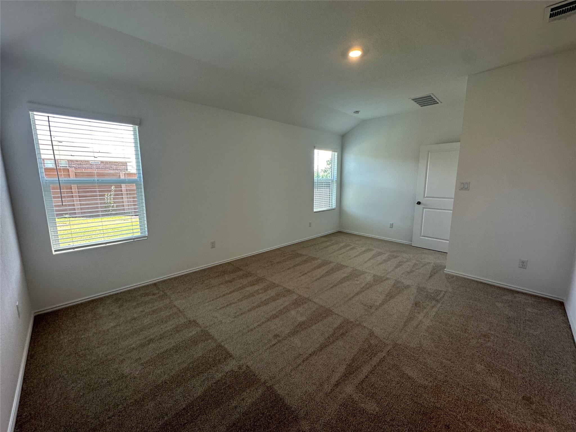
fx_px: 233
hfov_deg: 102.1
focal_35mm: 14
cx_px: 288
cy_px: 216
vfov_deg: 85.7
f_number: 2.2
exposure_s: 1/120
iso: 125
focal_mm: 2.22
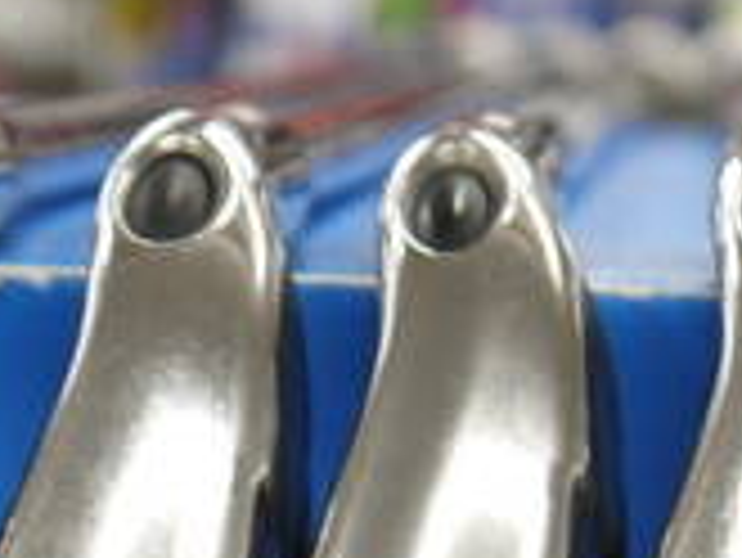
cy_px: 878
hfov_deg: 10.6
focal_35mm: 186
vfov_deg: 7.8
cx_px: 670
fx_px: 3990
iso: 250
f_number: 4.5
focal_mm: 24
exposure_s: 1/60
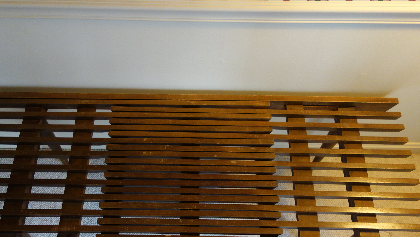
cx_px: 190
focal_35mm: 36
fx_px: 401
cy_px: 144
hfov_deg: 55.2
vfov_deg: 32.7
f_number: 1.8
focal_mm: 10.4
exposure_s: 1/30
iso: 320
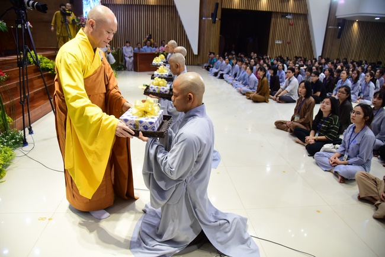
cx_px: 192
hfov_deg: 73.8
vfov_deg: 53.1
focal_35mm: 24
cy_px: 128
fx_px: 257
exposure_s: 1/125
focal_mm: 24
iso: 1600
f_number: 4
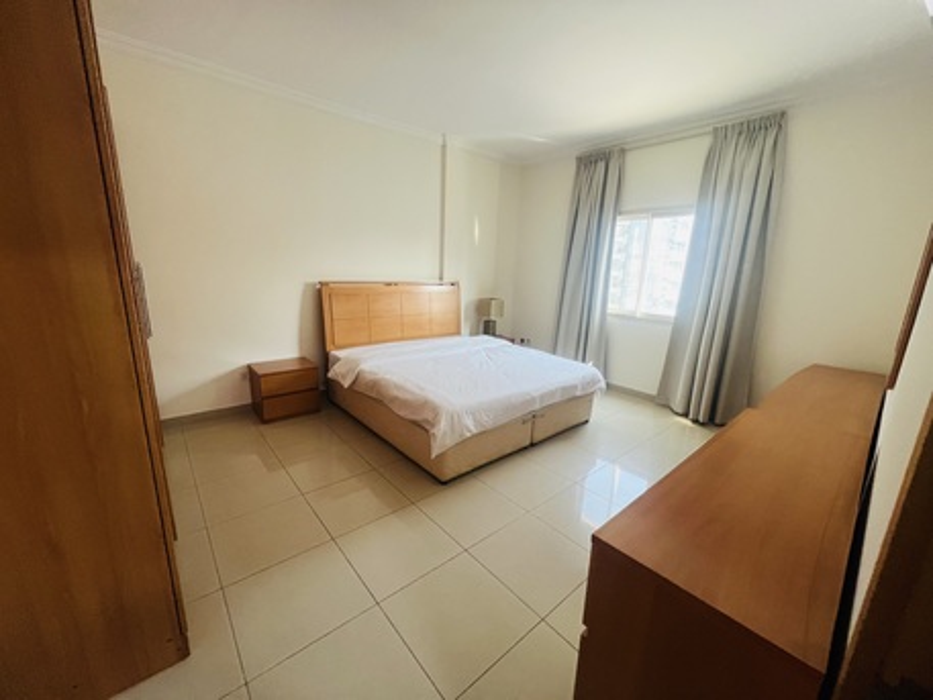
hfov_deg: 106.2
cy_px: 350
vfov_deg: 89.9
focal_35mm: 13
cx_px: 466
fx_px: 350
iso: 250
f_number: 1.8
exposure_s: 1/100
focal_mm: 1.57
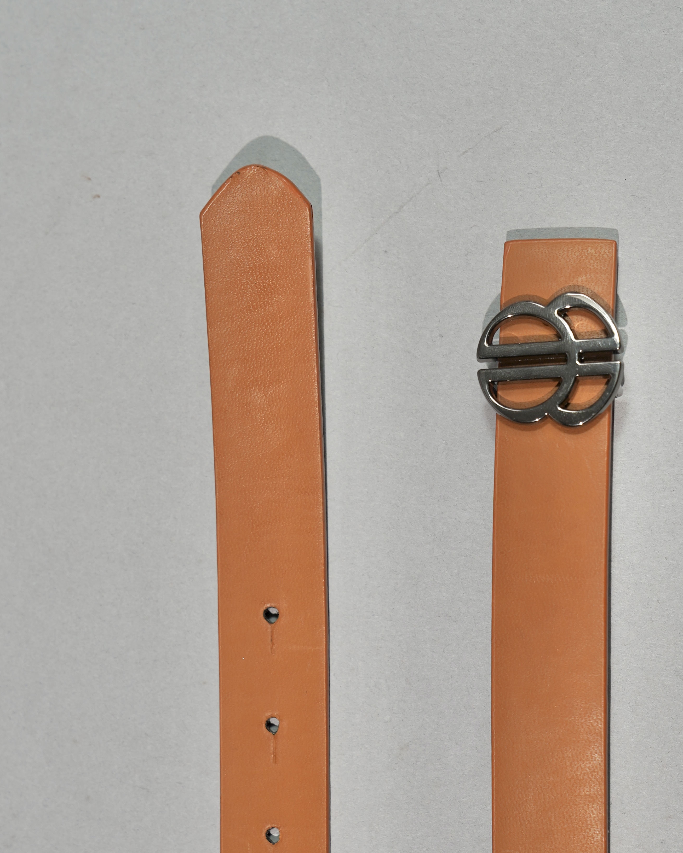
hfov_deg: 21.2
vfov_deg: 26.3
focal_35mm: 72
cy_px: 565
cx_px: 423
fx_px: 1819
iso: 200
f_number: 4.5
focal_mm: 50
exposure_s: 1/200
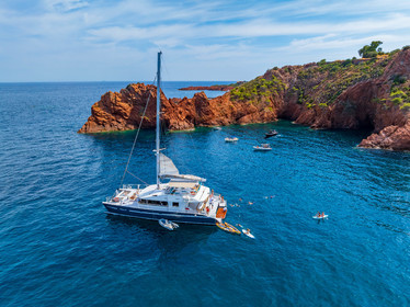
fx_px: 284
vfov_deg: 56.8
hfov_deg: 71.6
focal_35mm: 24
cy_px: 154
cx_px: 205
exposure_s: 1/160
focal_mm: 12.3
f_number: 11
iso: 100
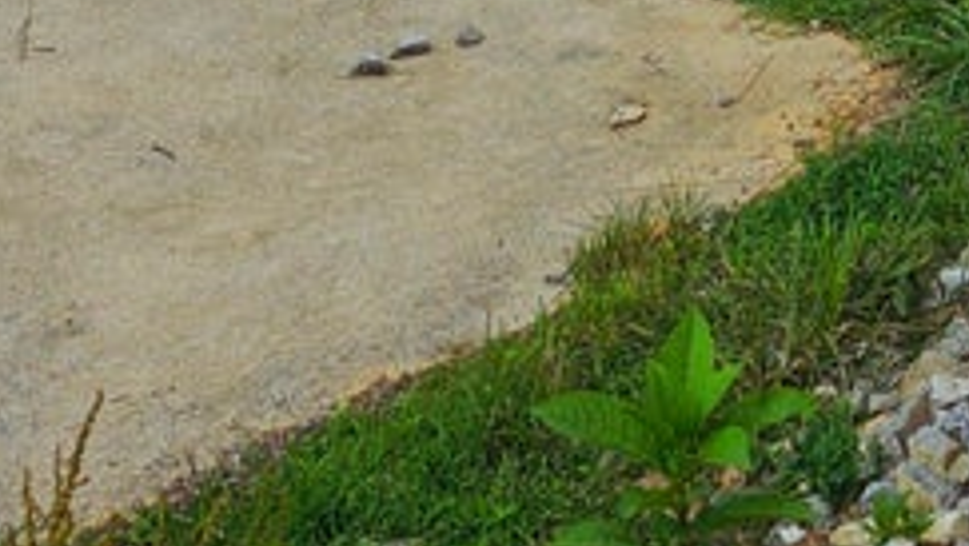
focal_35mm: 88
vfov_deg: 11.6
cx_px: 1039
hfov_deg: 22.9
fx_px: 2262
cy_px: -725
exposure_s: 1/668
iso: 10
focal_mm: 6.3
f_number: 1.7
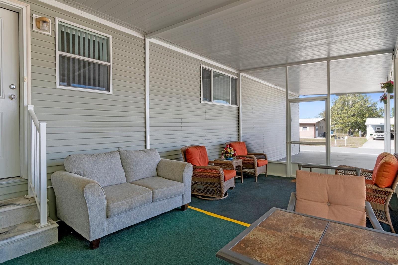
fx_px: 216
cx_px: 199
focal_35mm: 20
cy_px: 132
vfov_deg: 63.2
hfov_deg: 85.4
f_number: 8
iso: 320
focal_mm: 13
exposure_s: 1/200
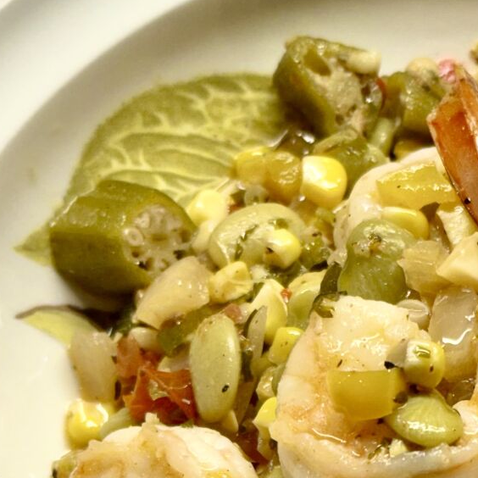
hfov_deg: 13.8
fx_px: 1953
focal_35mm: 125
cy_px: 532
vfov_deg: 13.7
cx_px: 476
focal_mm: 6.76
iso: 50
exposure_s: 1/60
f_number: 1.78
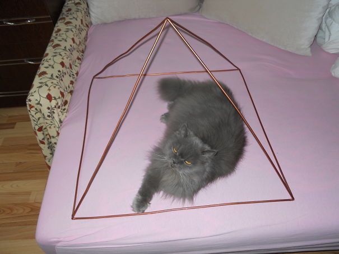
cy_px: 127
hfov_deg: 63.5
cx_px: 170
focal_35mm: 28
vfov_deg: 49.7
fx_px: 274
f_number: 2.7
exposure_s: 1/25
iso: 80
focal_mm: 5
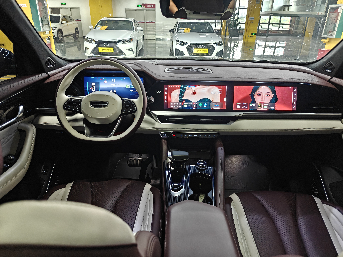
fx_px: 228
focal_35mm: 23
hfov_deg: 73.9
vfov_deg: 58.9
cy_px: 128
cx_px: 172
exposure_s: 1/51
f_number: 1.6
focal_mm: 6.06
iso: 1250
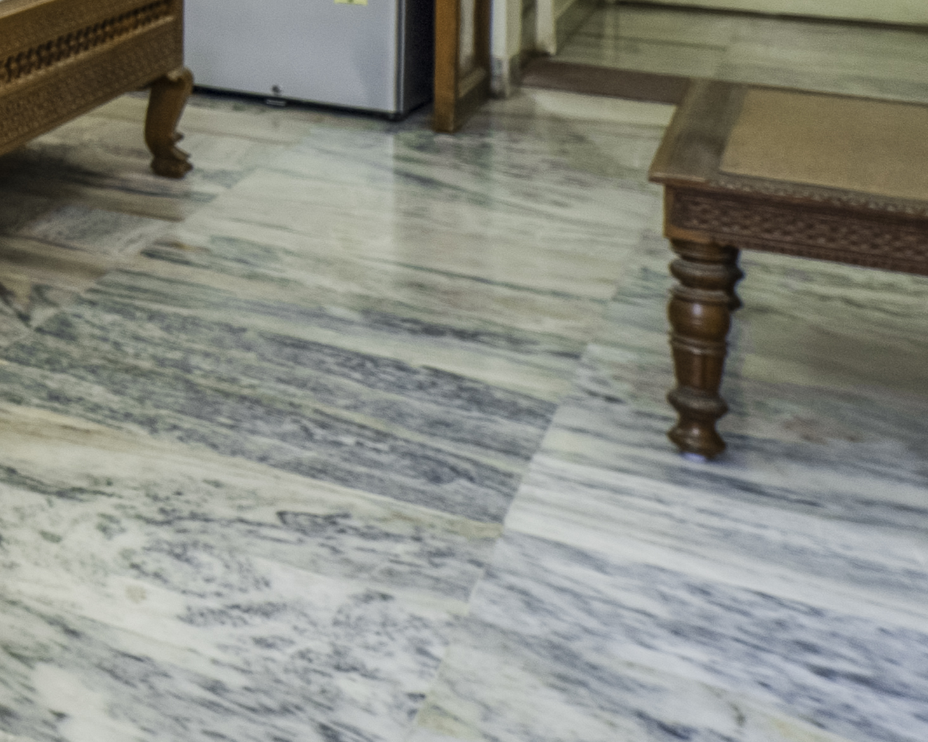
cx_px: -1030
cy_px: -257
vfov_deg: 21.6
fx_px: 1730
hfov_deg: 17.8
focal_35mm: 63
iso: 200
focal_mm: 14
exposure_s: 1/20
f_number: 10
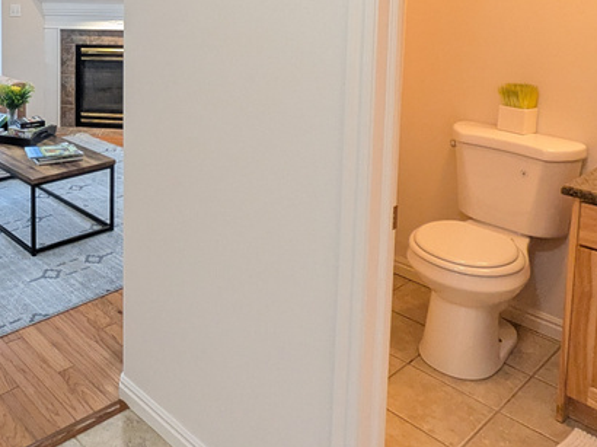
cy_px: 33
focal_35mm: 35
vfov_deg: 37.6
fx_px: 603
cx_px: 82
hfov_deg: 48.2
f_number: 2.2
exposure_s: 1/60
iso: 387
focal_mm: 1.83
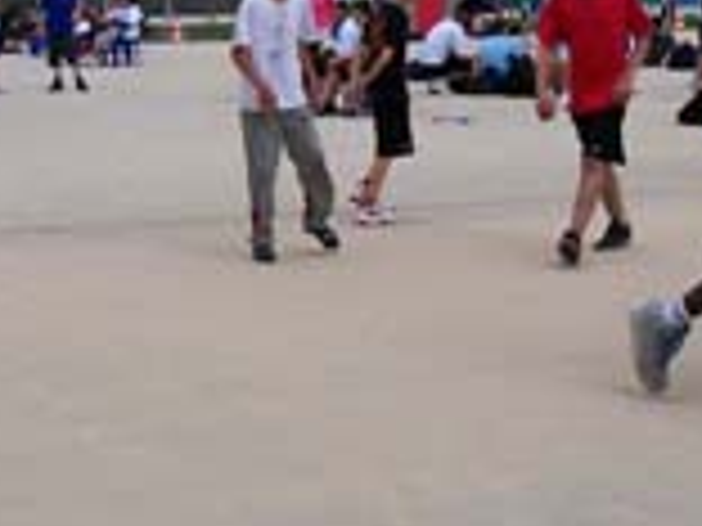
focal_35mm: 98
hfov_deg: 20.0
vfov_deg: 14.9
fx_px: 1987
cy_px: 27
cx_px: 472
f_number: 5.1
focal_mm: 5.6
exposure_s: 1/531
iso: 80
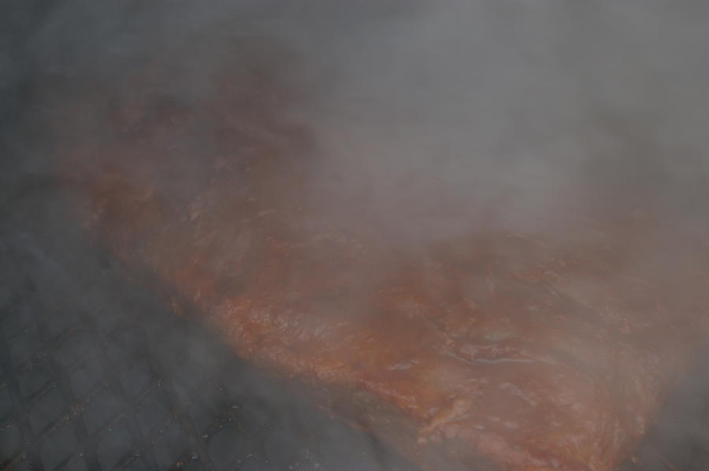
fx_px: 1121
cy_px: 236
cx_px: 354
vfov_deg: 23.7
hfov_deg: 35.1
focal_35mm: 57
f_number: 6.7
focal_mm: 38
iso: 200
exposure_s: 1/125
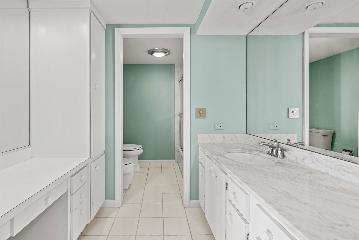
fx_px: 160
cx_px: 180
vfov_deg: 73.7
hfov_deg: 96.7
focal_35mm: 16
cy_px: 120
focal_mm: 16
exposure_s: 1.3
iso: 64
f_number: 8
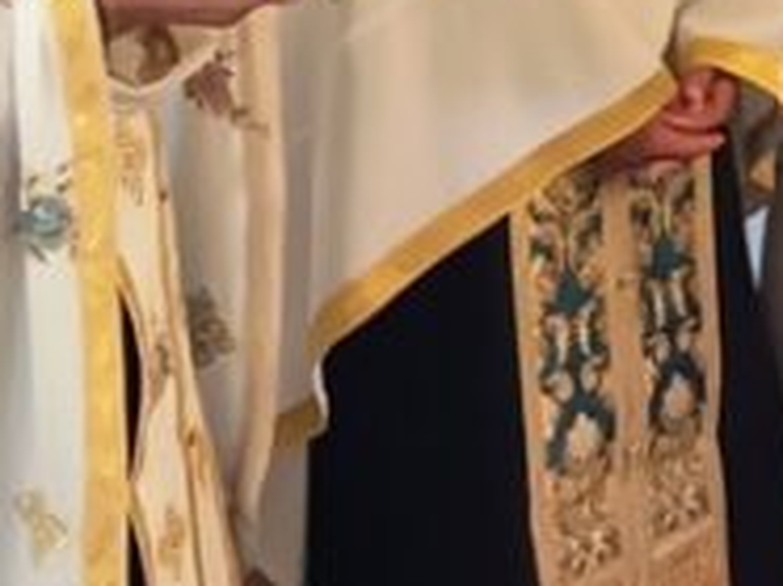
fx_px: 2191
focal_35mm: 97
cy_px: 48
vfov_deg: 15.0
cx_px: 1006
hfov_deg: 18.8
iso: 1778
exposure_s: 1/20
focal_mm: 5.31
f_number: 1.7
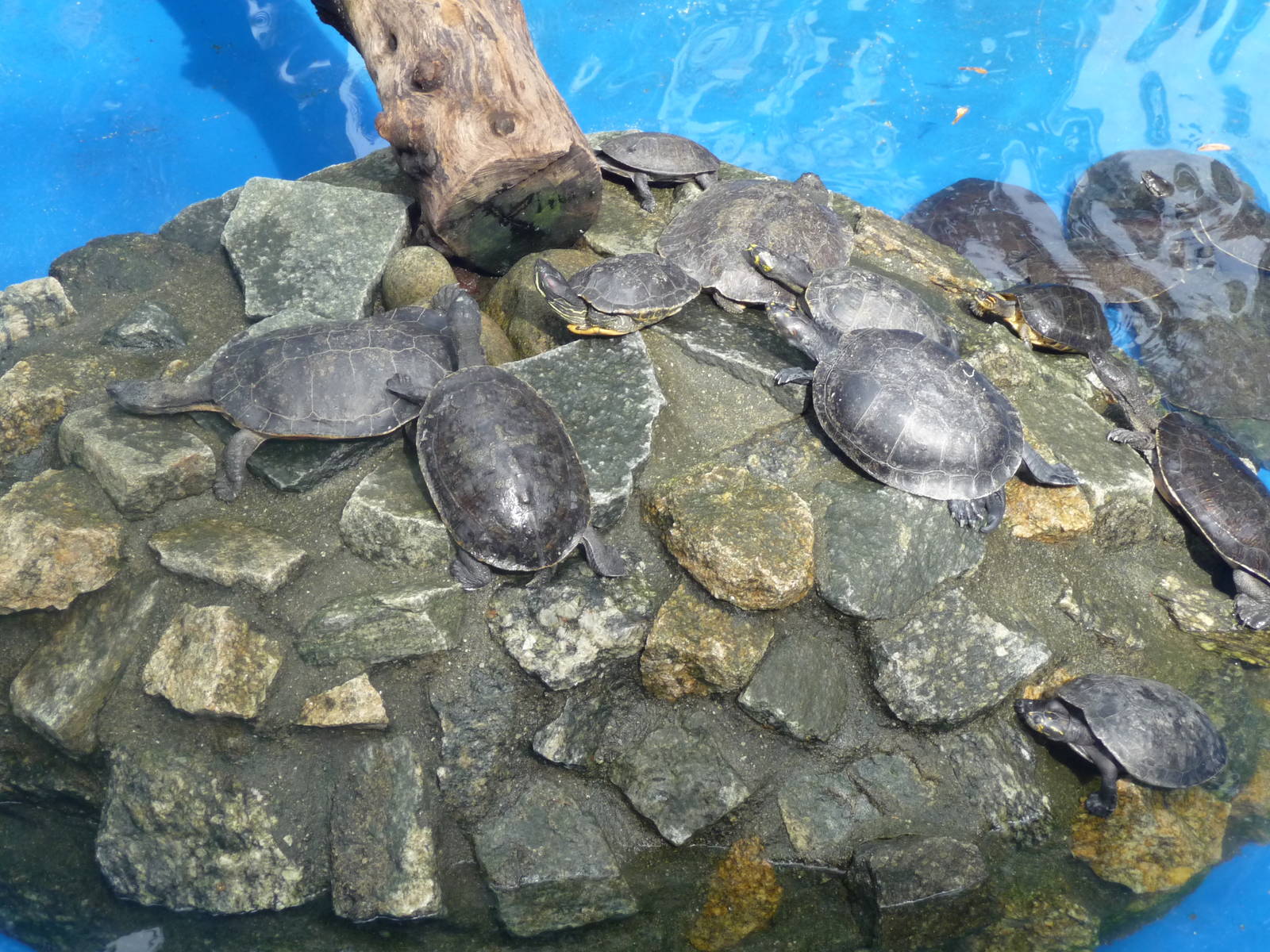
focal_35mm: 89
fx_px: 3265
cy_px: 476
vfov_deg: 16.6
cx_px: 635
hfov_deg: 22.0
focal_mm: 15.2
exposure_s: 1/160
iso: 200
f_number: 4.7
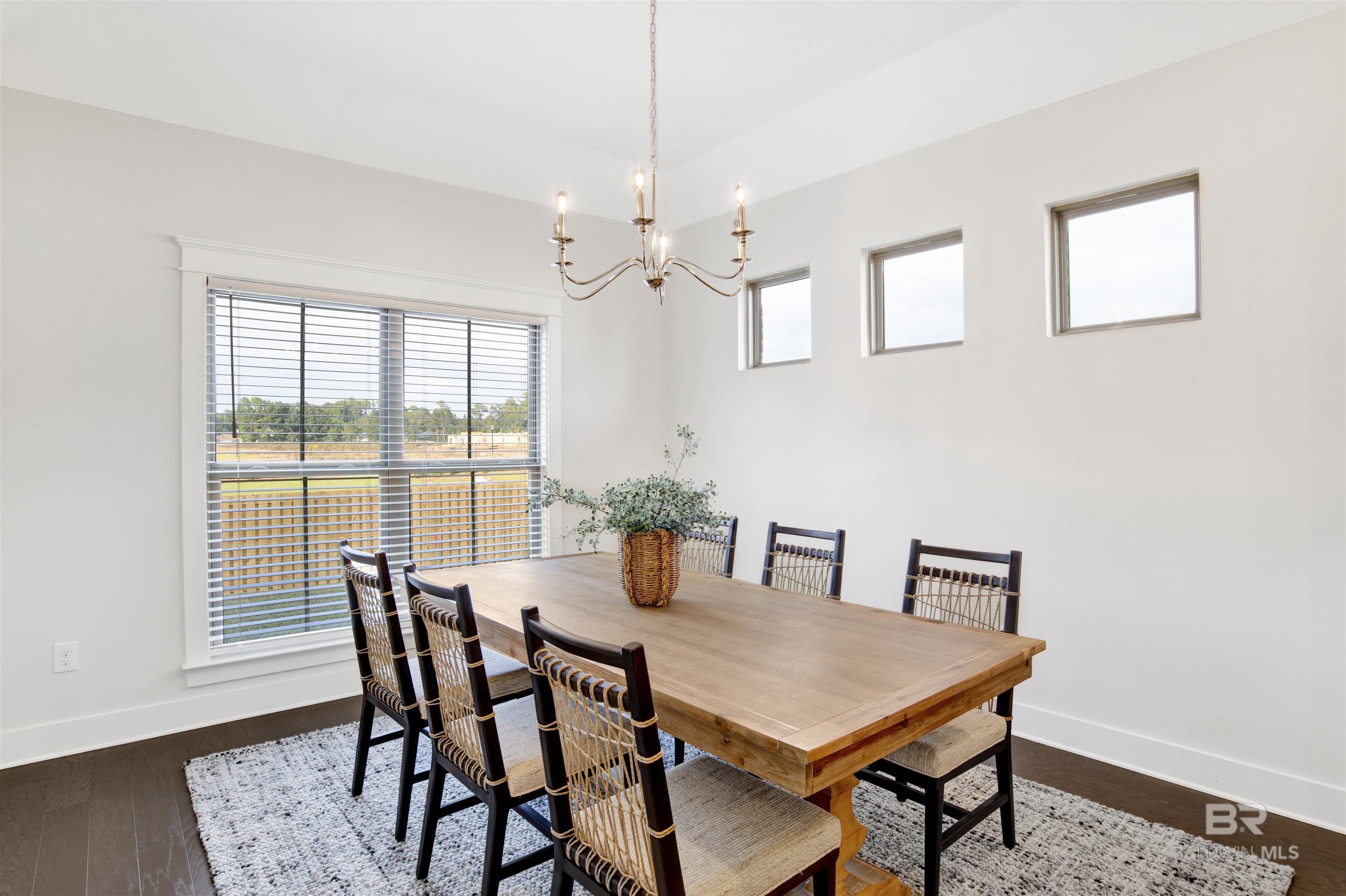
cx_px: 673
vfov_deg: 67.4
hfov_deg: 90.0
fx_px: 673
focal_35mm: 18
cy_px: 448
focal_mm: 18
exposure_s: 1/8
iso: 200
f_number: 11
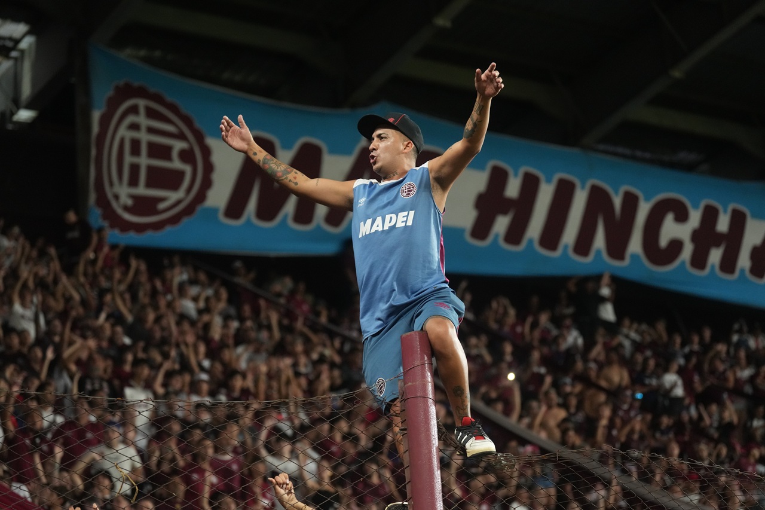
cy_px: 255
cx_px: 382
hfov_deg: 21.5
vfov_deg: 14.4
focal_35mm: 95
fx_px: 2018
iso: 4000
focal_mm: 95
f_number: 2.8
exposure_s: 1/1000
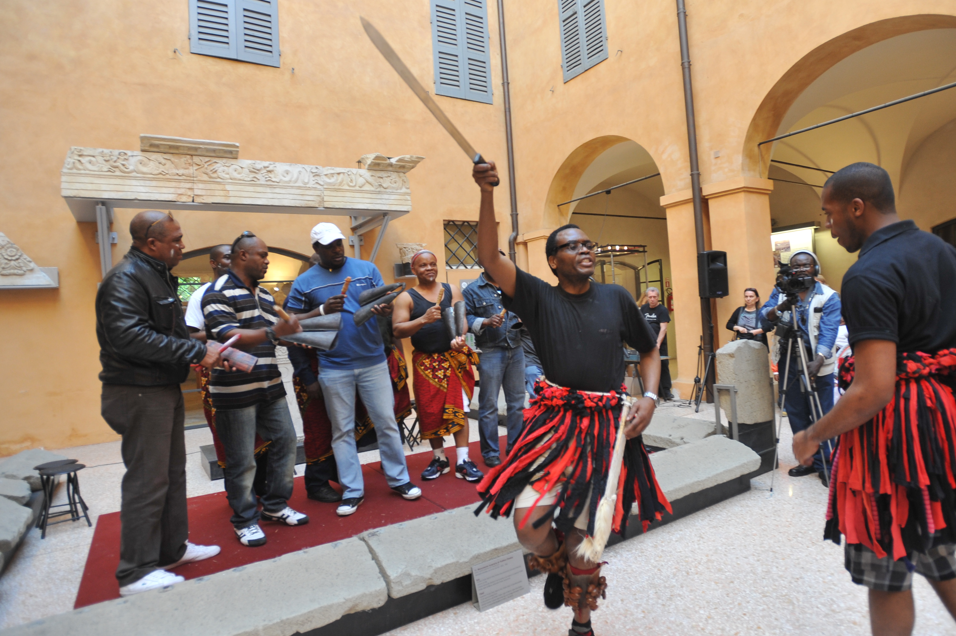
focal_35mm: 21
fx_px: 557
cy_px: 305
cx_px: 509
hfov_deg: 81.1
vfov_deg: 59.4
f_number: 2.8
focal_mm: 17
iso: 800
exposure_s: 1/125
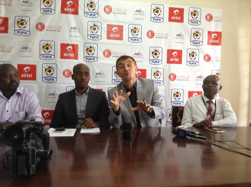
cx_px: 126
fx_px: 239
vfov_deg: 42.8
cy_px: 94
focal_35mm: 33
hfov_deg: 55.4
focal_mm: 3.3
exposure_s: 1/24
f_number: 2.4
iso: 80
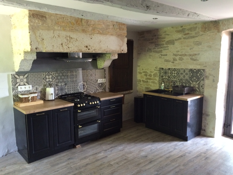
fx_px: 195
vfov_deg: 48.2
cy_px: 88
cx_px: 116
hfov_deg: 61.7
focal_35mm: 29
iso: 320
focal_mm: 4.15
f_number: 2.2
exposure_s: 1/33
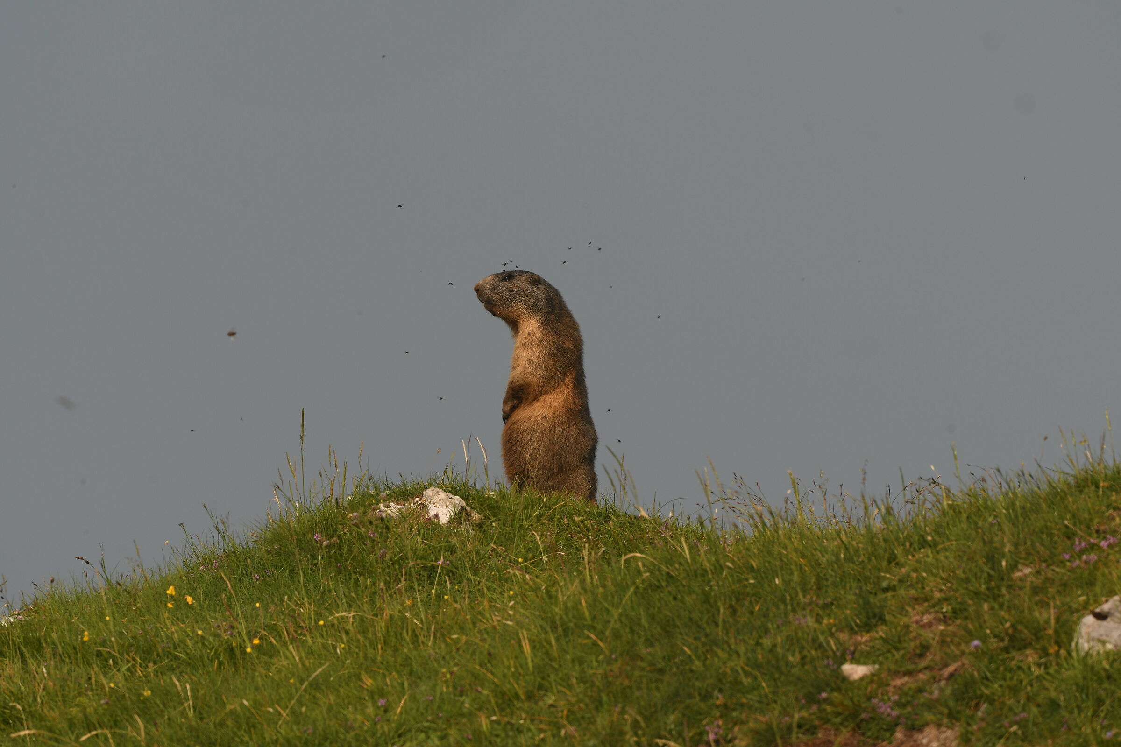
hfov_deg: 2.7
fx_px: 23352
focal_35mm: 750
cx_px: 560
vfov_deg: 1.8
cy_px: 374
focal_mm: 500
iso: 160
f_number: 5.6
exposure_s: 1/1600
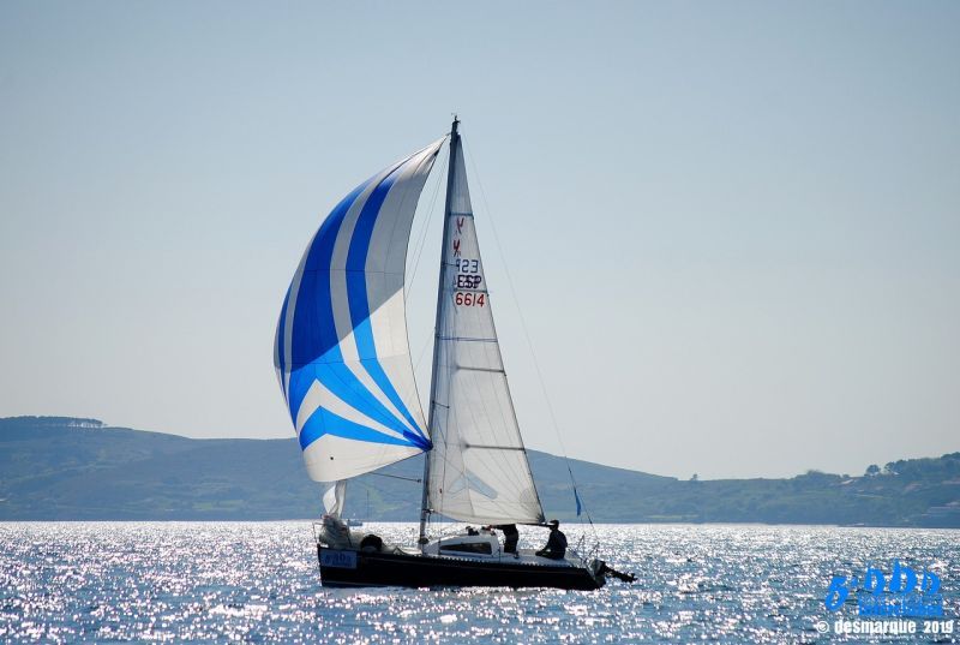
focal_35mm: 202
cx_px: 480
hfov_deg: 10.1
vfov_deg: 6.8
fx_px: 5411
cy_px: 322
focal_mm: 135
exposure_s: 1/2000
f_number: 5.6
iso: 160
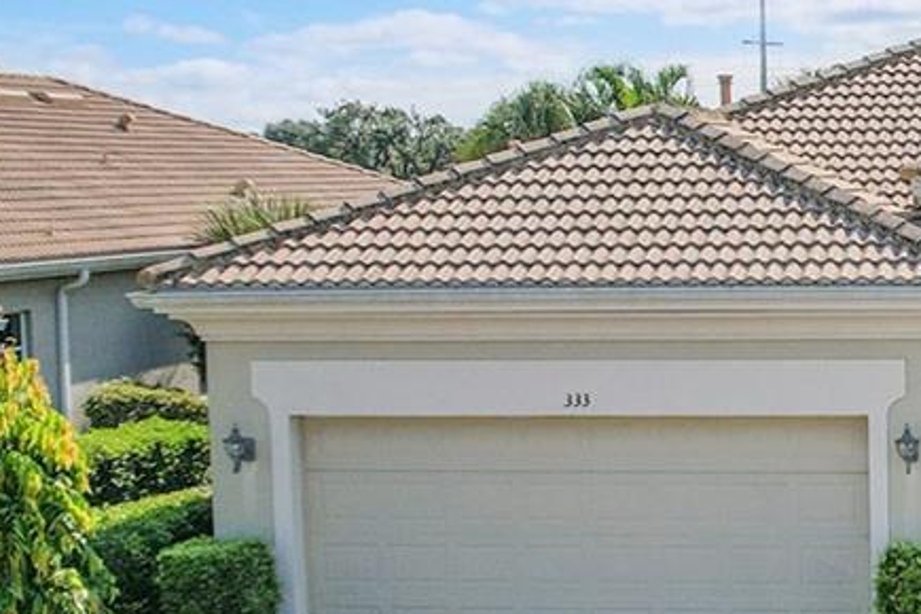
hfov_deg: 23.2
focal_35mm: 81
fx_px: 2072
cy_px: 383
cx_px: 1071
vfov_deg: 16.8
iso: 110
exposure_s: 1/3200
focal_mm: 8.38
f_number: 2.8
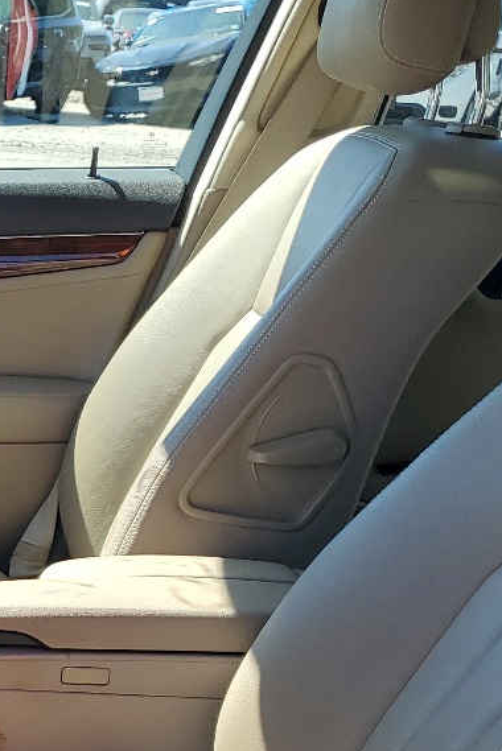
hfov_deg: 16.1
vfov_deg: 25.4
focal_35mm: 76
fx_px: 1588
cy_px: 744
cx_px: -300
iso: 50
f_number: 1.5
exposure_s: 1/909
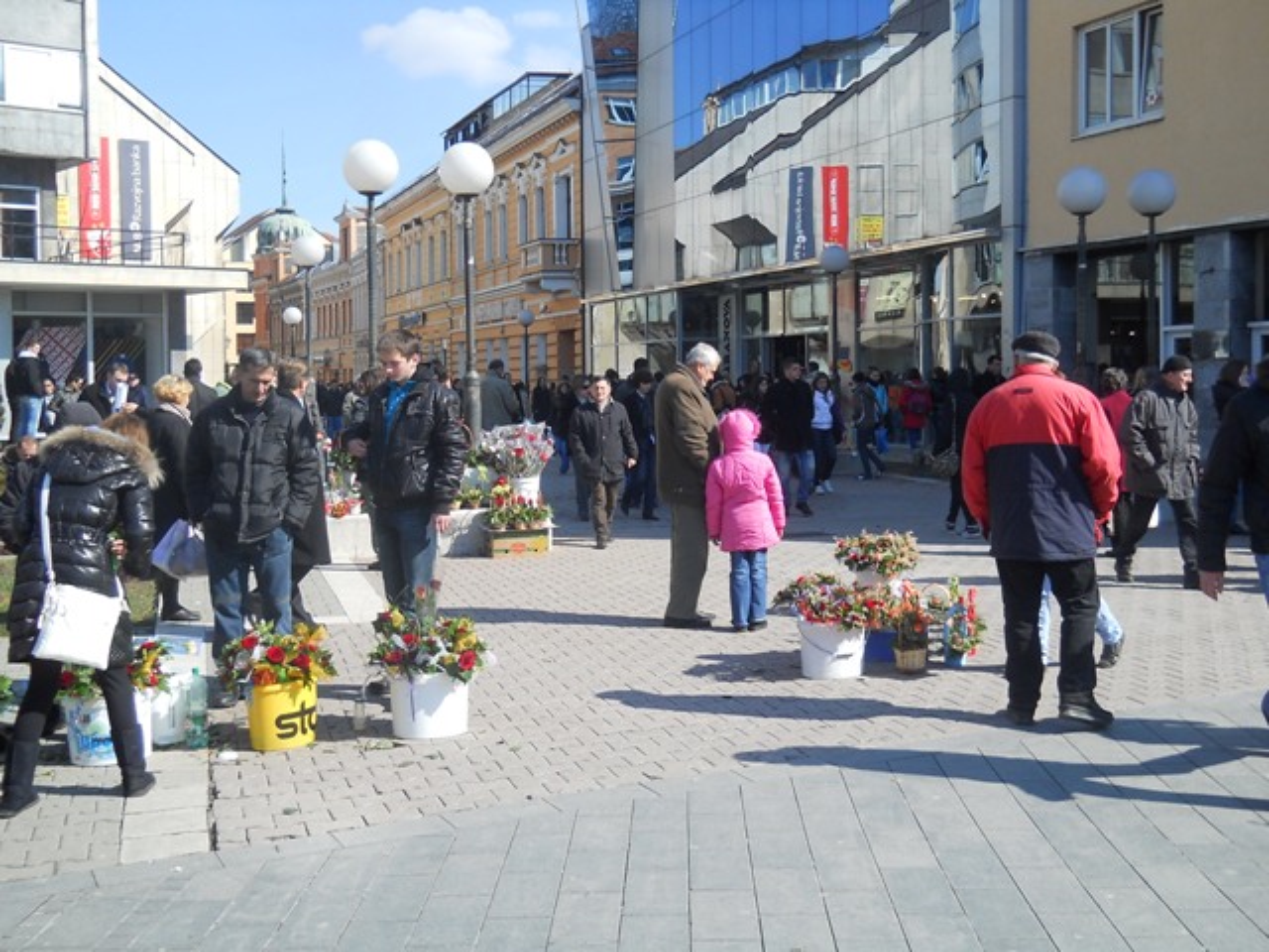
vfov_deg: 35.1
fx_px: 1503
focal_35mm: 41
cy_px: 476
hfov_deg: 45.8
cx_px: 634
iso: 80
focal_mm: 6.72
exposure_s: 1/200
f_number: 5.5
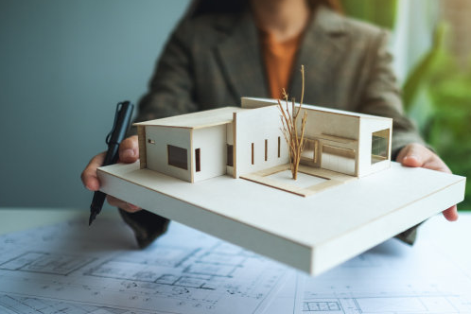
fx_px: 563
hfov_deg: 45.1
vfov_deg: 31.2
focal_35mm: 43
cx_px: 288
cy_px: 166
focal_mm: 23
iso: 200
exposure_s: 1/1800
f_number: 1.4
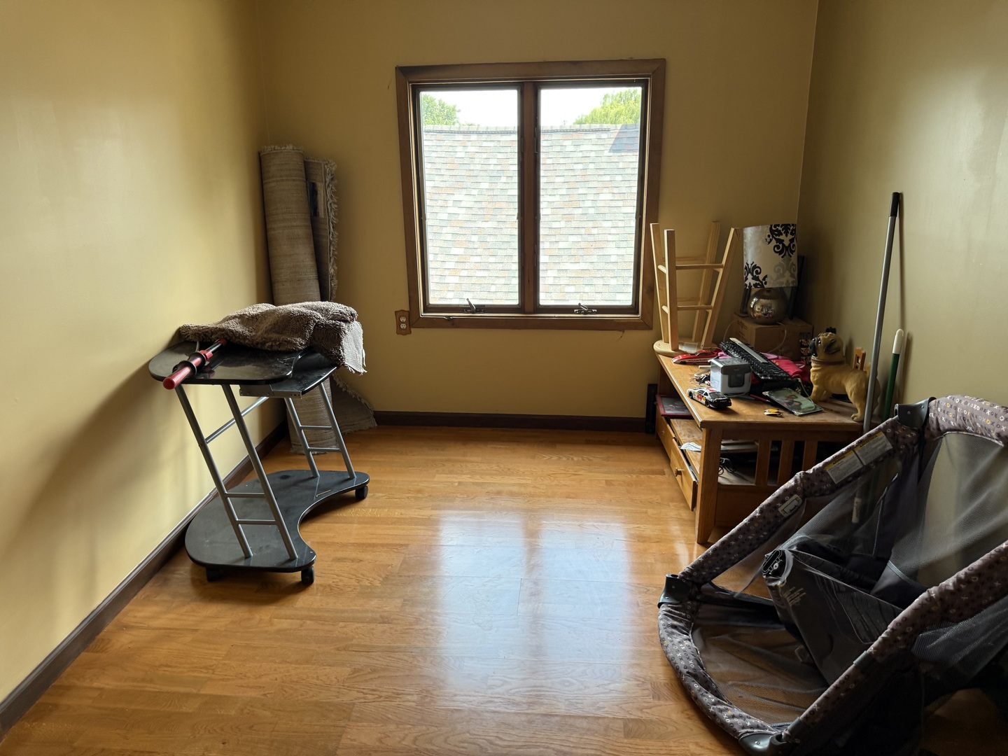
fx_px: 699
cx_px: 504
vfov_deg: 56.8
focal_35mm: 24
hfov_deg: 71.6
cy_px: 378
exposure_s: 1/121
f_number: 1.78
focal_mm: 6.76
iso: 125
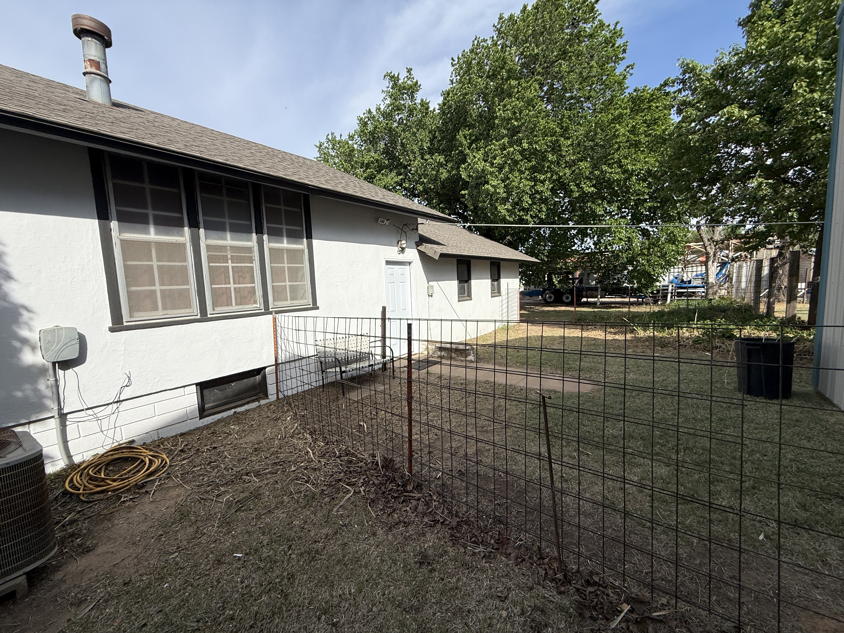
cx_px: 422
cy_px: 316
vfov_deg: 85.7
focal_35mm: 14
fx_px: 341
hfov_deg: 102.1
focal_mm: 2.22
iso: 50
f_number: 2.2
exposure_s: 1/2506
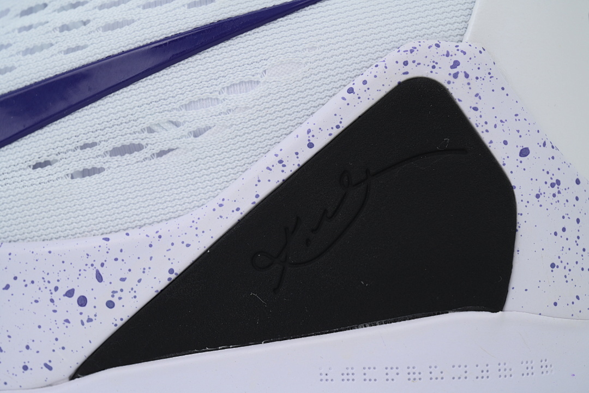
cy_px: 196
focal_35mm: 105
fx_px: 1718
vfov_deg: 13.0
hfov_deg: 19.5
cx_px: 294
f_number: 13
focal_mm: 105
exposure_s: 1/100
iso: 400
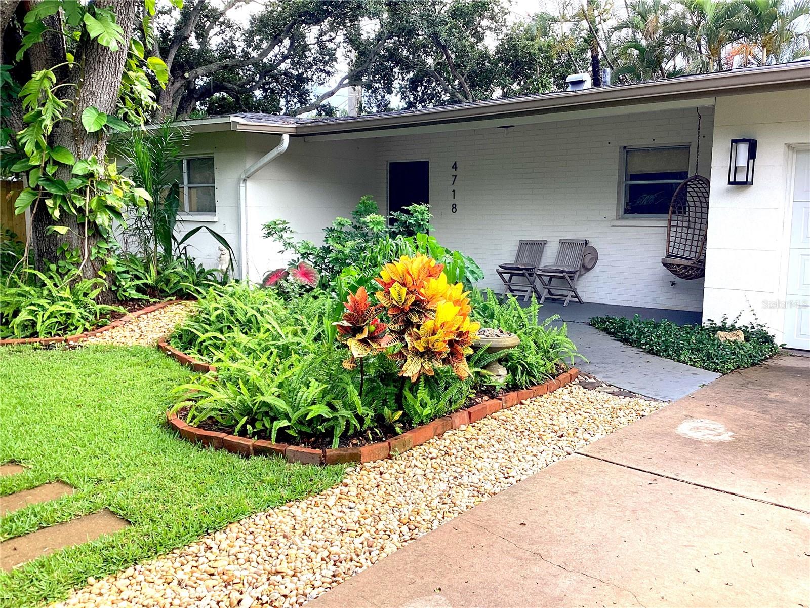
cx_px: 405
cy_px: 304
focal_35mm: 31
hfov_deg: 58.4
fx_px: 725
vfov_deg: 45.4
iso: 25
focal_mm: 3.3
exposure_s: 1/120
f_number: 2.4
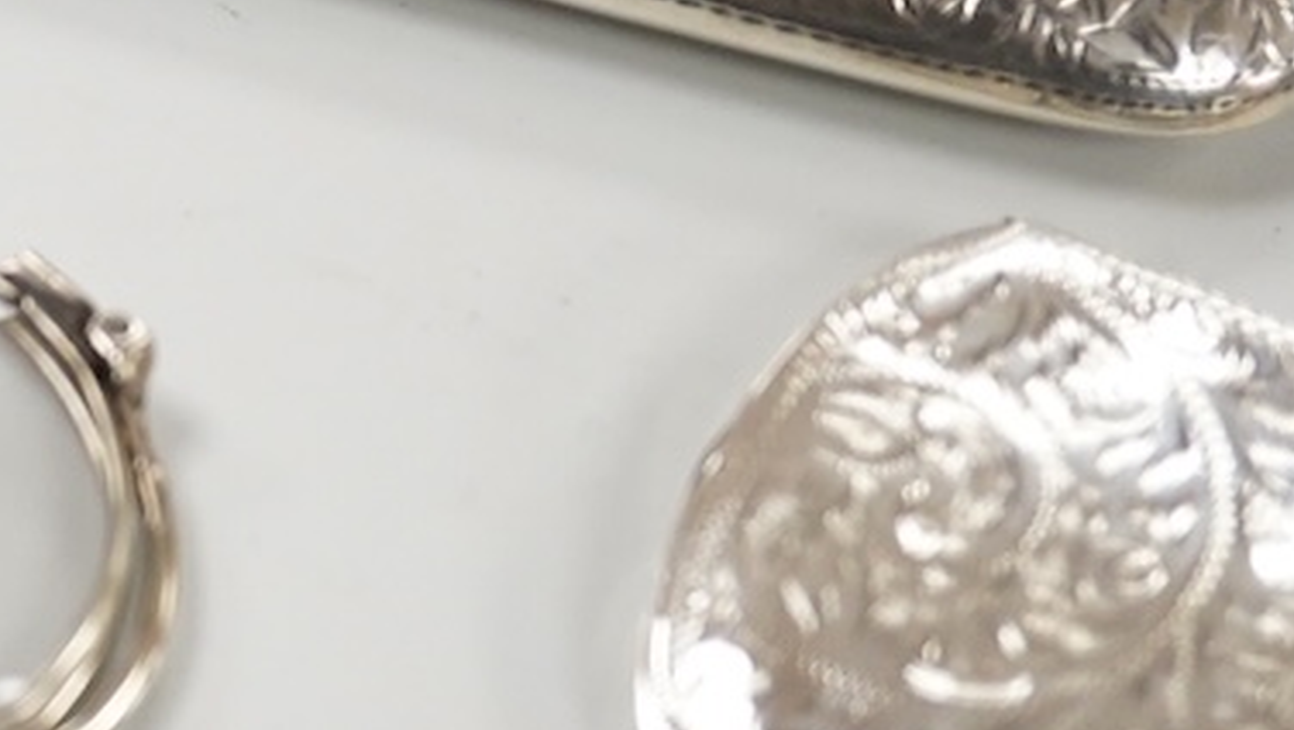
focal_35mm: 141
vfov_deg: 8.6
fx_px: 4841
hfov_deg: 14.6
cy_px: 251
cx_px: -336
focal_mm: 30
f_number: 3.5
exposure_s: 1/640
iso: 2500
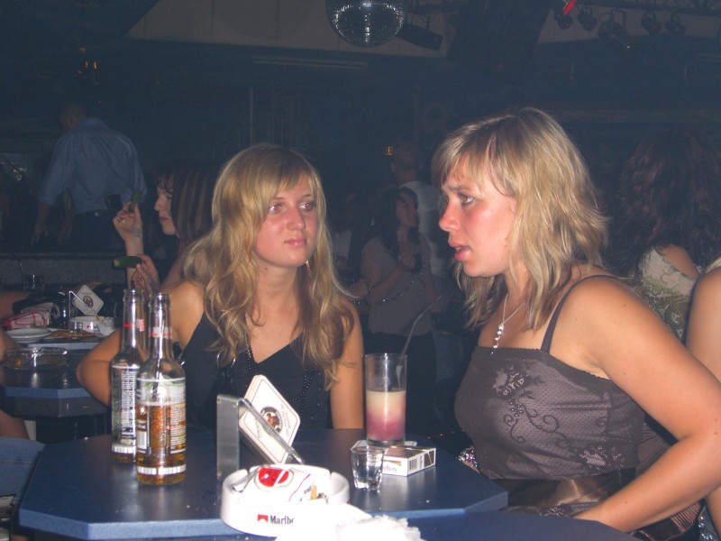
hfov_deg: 33.8
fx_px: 1187
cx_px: 360
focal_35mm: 57
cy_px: 270
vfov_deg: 25.7
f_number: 3.6
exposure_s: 1/60
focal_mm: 11.8
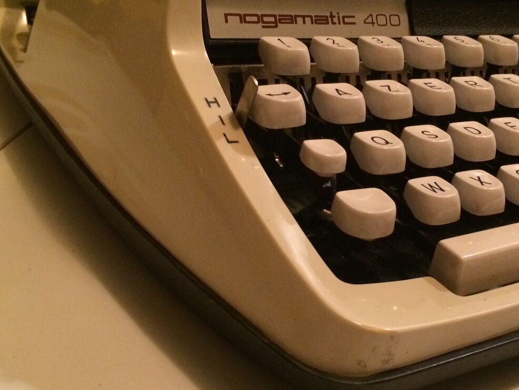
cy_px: 163
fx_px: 720
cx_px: 354
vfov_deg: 30.2
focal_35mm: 48
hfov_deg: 39.1
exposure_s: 1/17
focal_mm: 4.15
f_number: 2.2
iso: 400
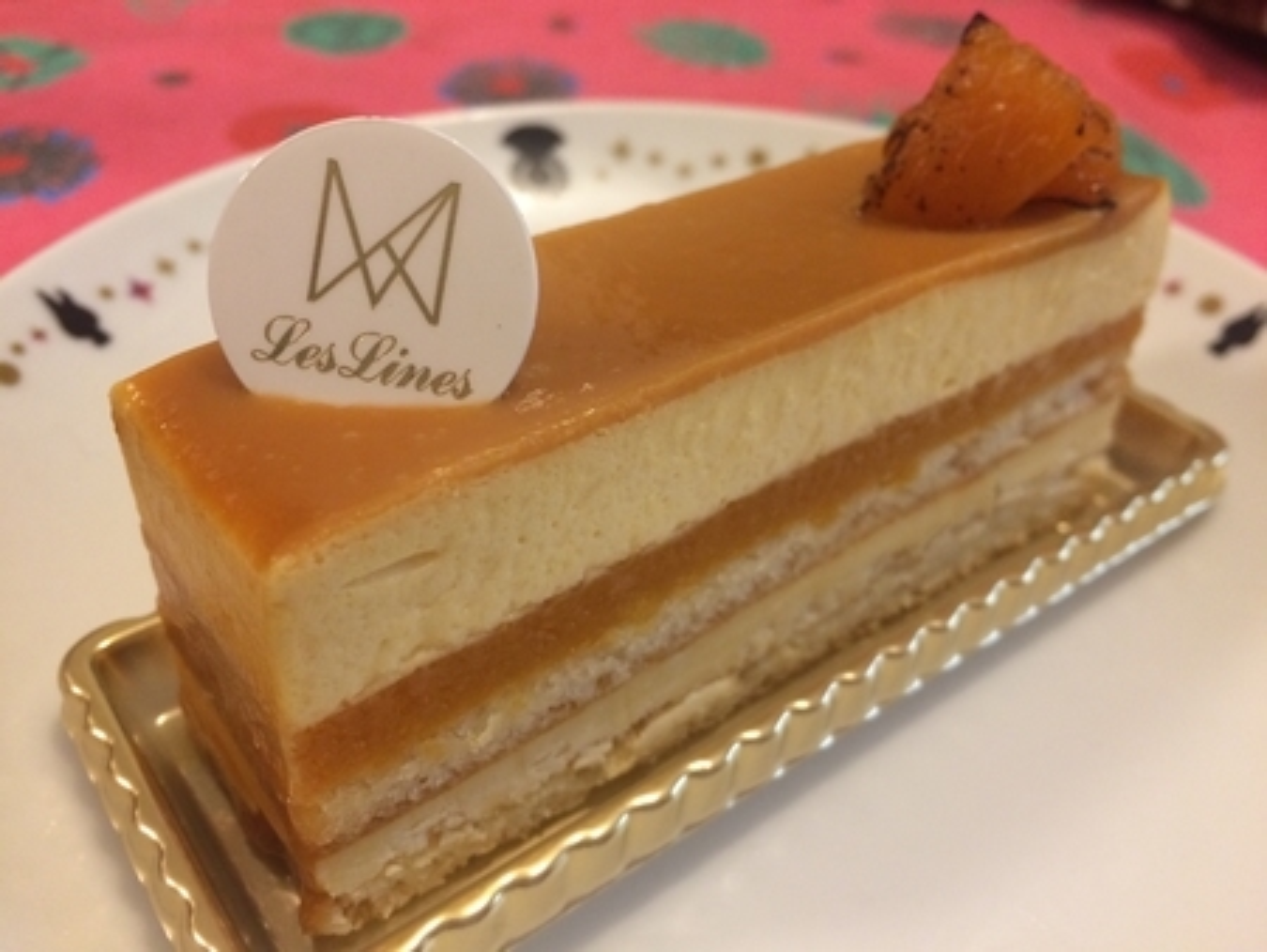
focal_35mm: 29
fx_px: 1062
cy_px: 476
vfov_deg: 48.3
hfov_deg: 61.6
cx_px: 634
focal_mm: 4.15
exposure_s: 1/33
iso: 200
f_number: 2.2
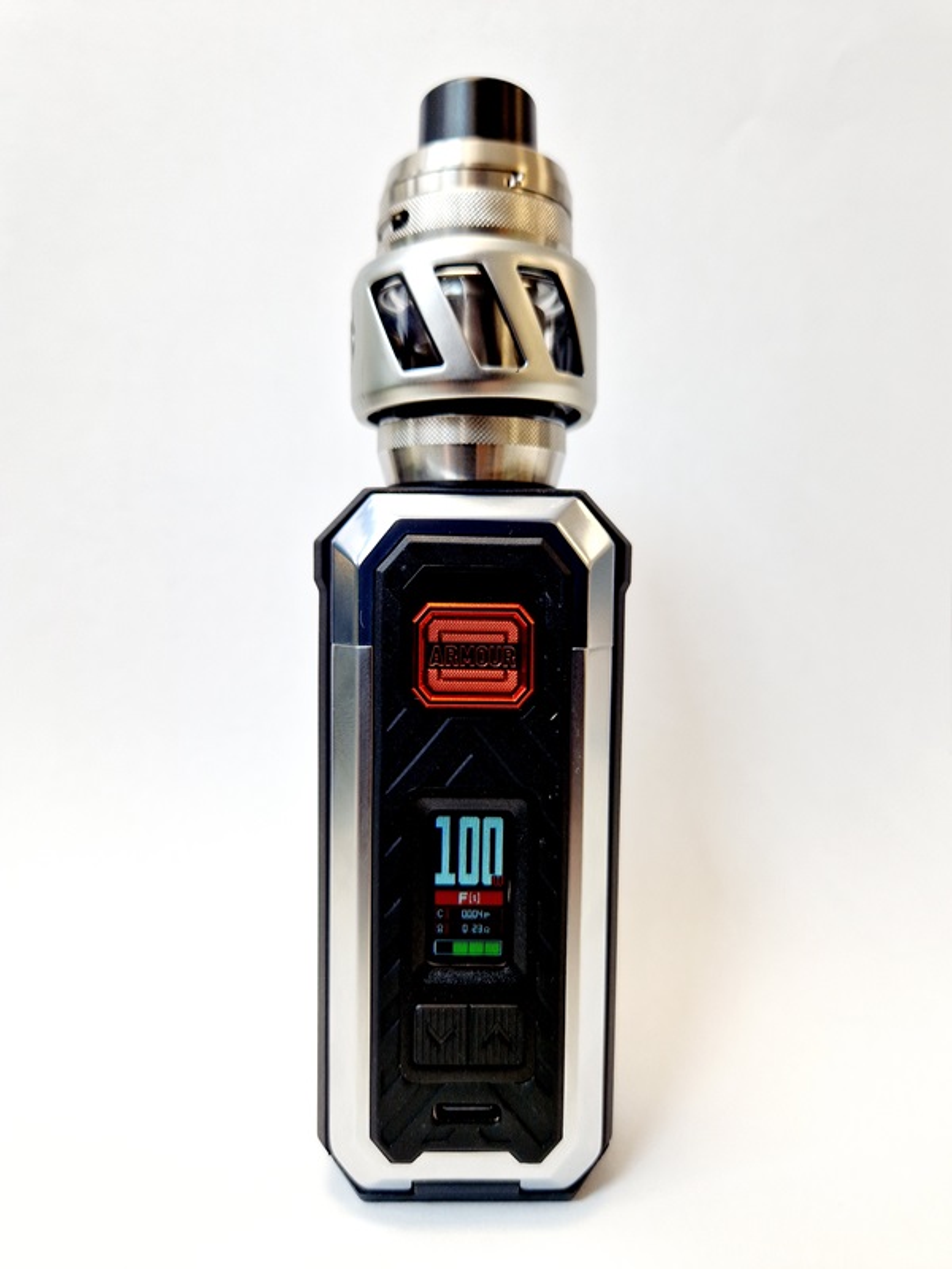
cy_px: 634
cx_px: 476
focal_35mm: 23
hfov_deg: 58.9
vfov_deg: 73.9
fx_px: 843
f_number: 1.8
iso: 50
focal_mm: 5.4
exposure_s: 1/100
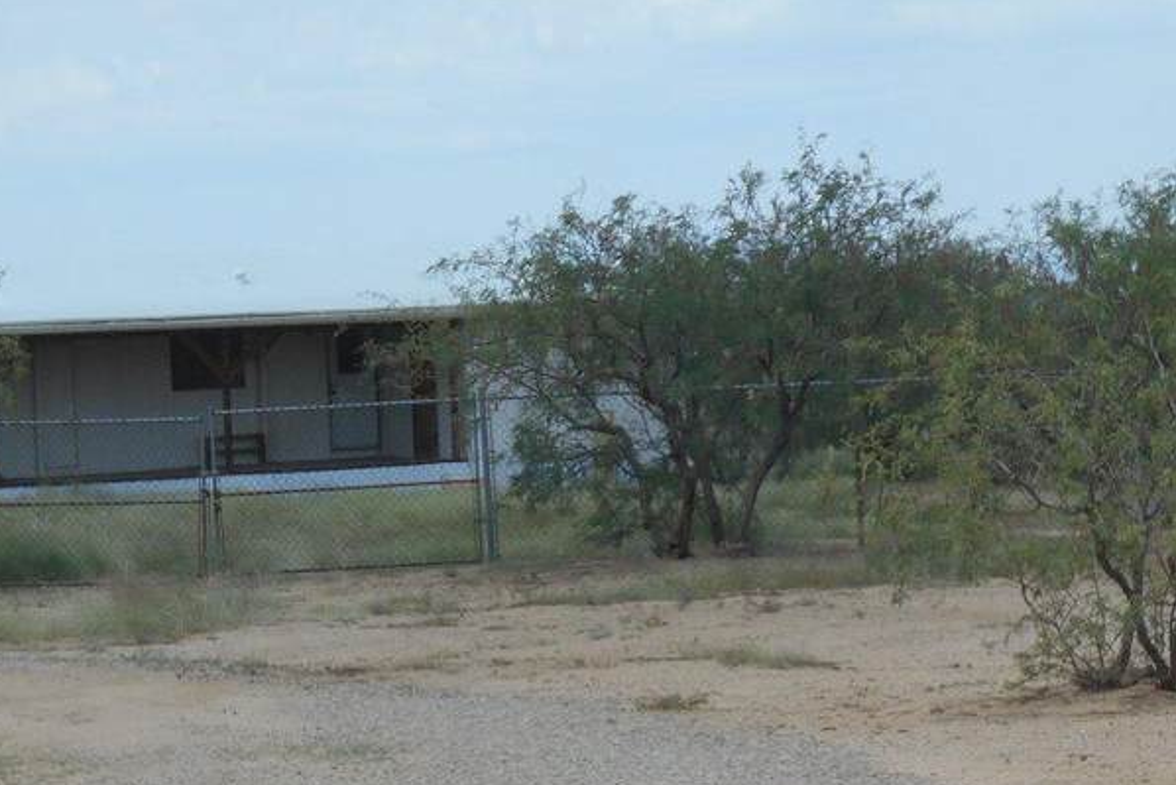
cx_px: 238
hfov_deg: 12.3
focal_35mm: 167
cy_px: 872
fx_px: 5456
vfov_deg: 8.2
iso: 80
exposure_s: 1/640
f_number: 5.8
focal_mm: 13.5
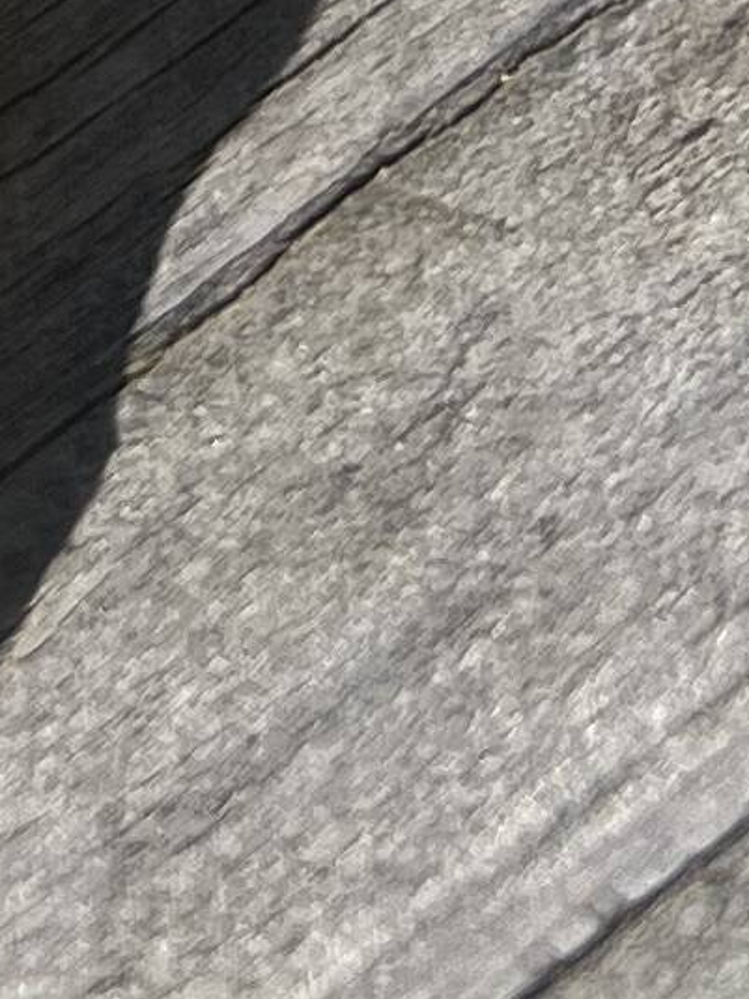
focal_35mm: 196
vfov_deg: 8.2
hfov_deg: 7.5
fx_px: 5657
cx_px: 30
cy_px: -2196
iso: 50
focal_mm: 5.7
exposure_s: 1/7463
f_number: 1.5
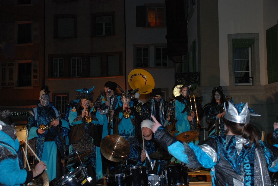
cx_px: 139
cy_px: 93
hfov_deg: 42.3
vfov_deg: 29.0
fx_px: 359
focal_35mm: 46
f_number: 4.2
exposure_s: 1/60
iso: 200
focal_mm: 31
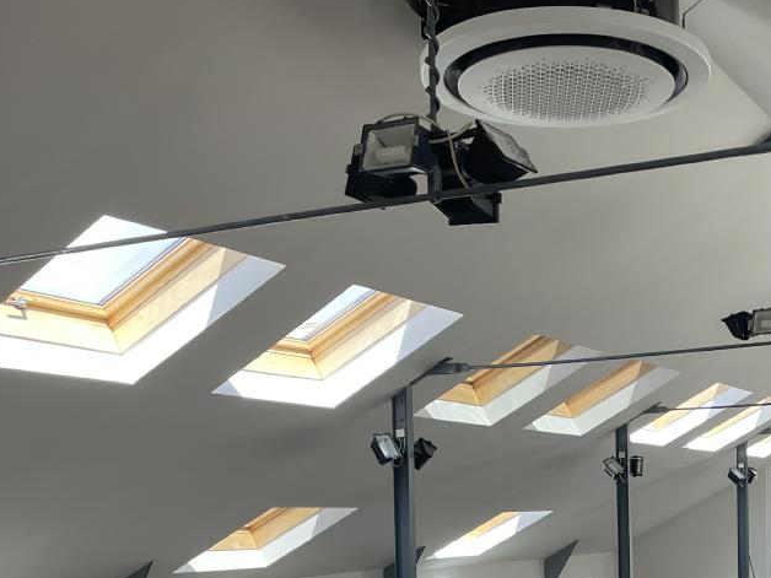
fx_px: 1180
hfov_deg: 35.1
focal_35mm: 53
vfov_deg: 26.0
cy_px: 585
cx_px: 610
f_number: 1.6
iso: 32
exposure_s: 1/282
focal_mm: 4.2
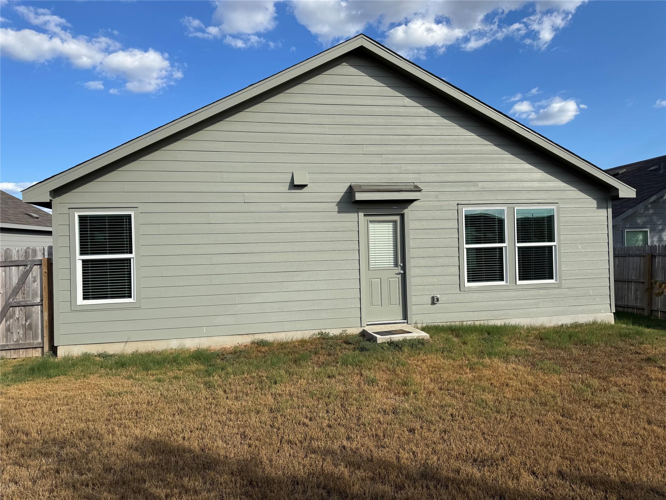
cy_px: 250
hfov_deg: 71.6
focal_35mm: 24
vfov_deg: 56.8
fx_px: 462
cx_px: 333
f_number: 1.78
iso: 80
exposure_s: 1/3802
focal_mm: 6.76
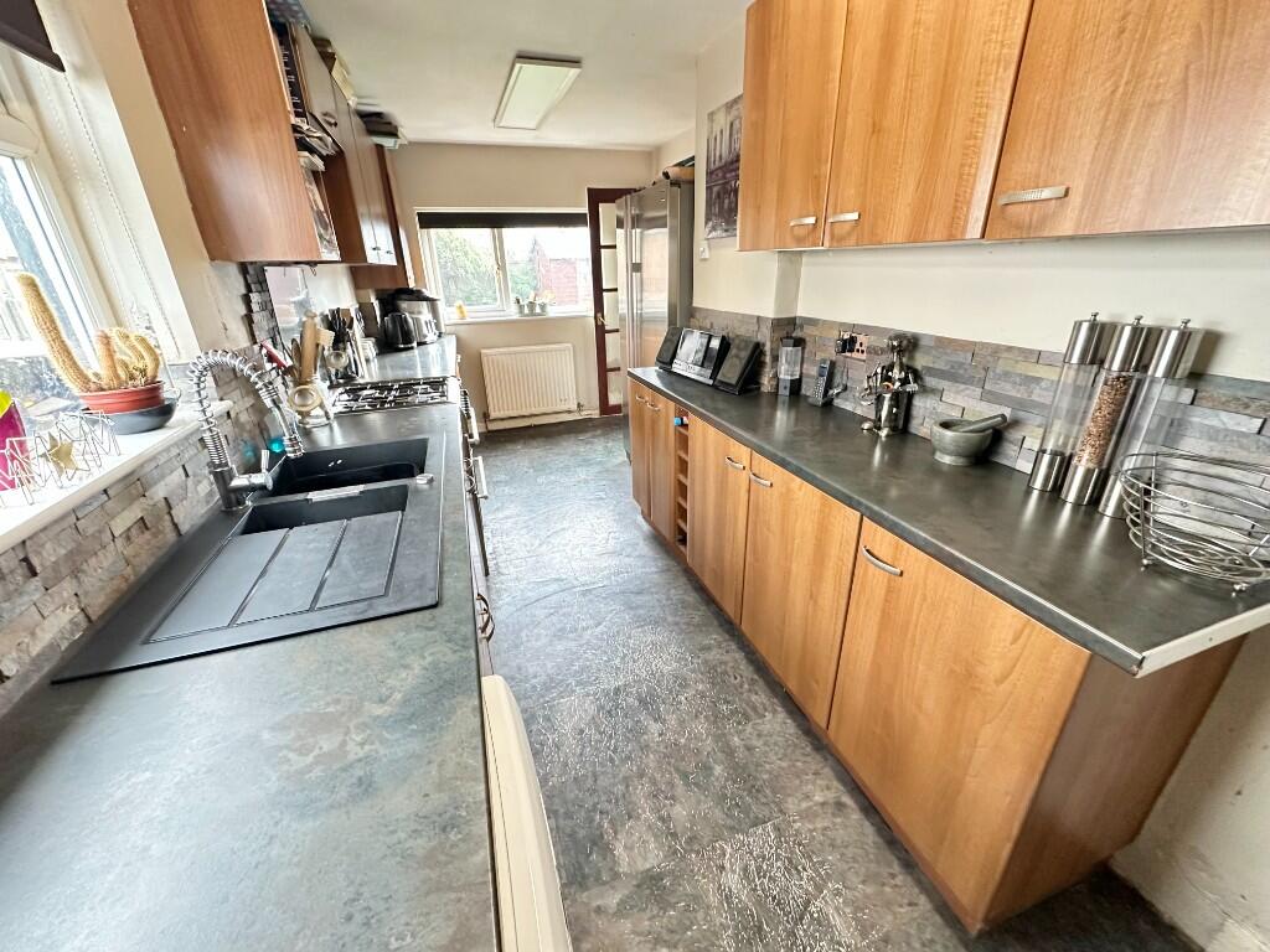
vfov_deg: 85.7
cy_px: 476
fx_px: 514
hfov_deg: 102.1
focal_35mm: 14
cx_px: 635
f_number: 2.2
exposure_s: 1/50
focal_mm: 2.22
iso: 400
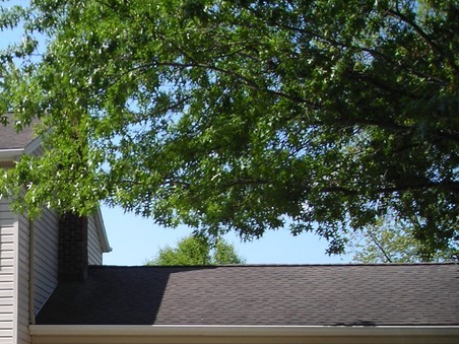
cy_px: 354
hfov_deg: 21.5
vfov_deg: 16.8
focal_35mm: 86
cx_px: -54
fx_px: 1140
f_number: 6.4
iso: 50
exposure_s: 1/143
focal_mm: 6.3
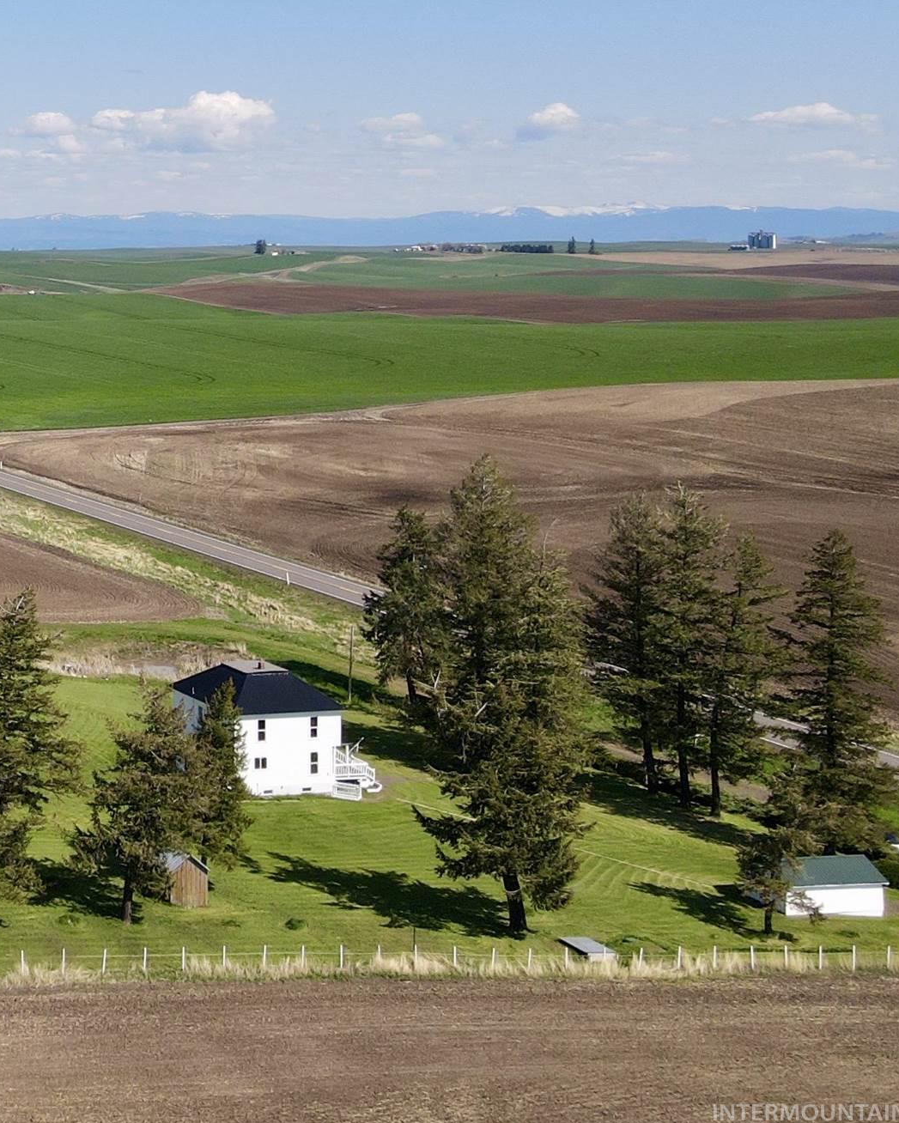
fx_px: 1829
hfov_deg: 23.0
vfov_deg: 33.1
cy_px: 213
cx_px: -408
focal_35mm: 55
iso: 100
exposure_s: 1/800
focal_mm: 4.5
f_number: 2.8
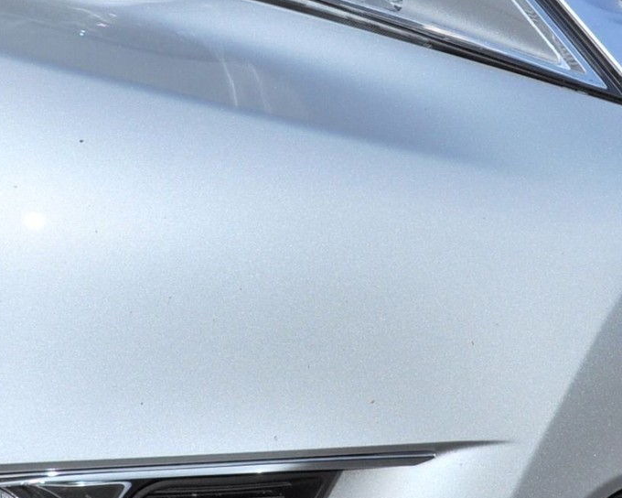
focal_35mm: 124
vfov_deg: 12.4
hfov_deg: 15.5
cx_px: 375
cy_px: 130
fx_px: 2283
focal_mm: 24
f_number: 10
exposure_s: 1/200
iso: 200
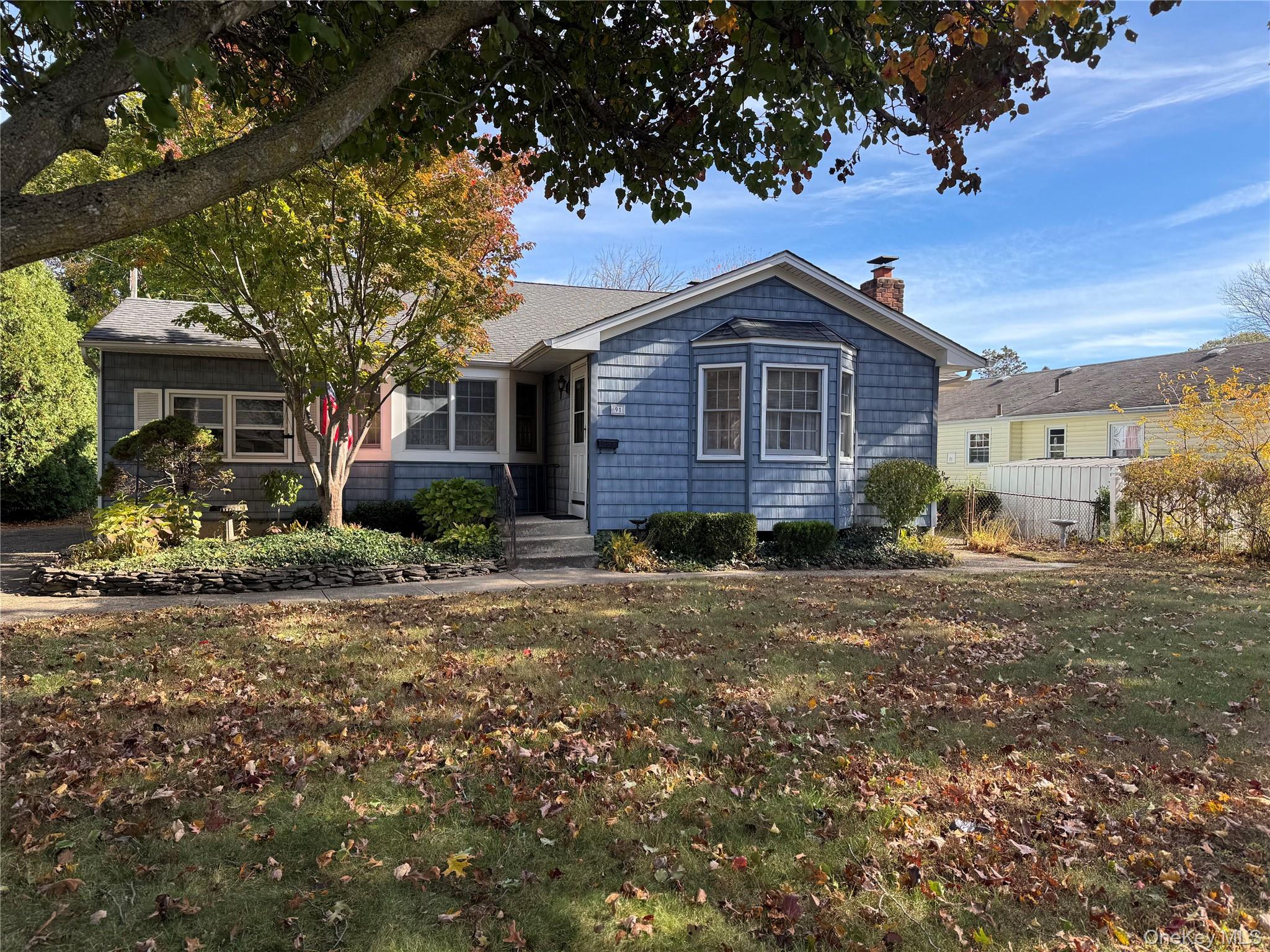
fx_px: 881
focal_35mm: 24
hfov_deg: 71.6
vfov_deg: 56.8
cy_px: 476
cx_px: 635
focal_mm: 6.76
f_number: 1.78
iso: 80
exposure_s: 1/900
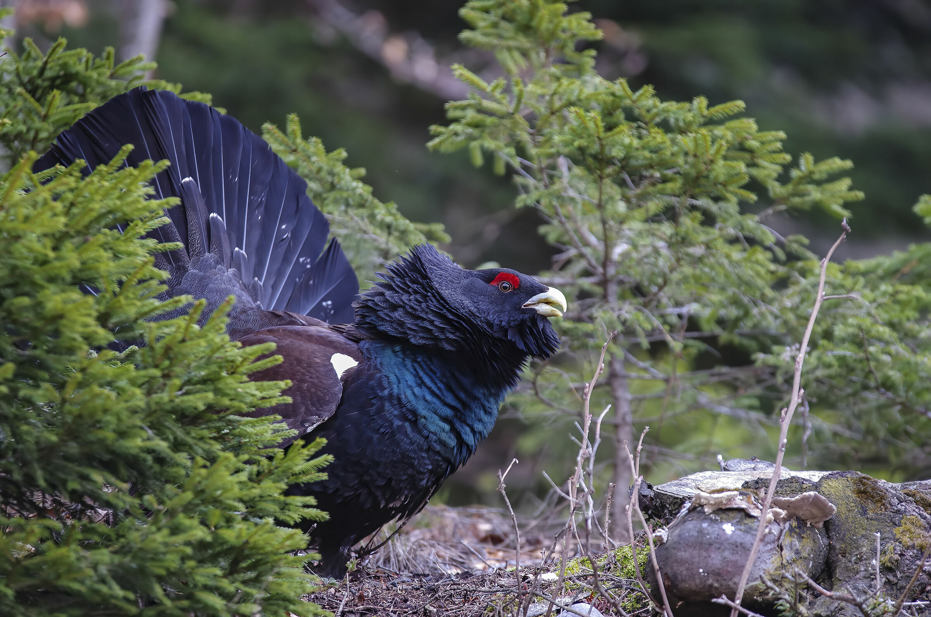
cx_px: 466
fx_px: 7743
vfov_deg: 4.6
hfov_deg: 6.9
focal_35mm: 300
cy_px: 308
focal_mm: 200
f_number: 3.2
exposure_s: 1/250
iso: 800
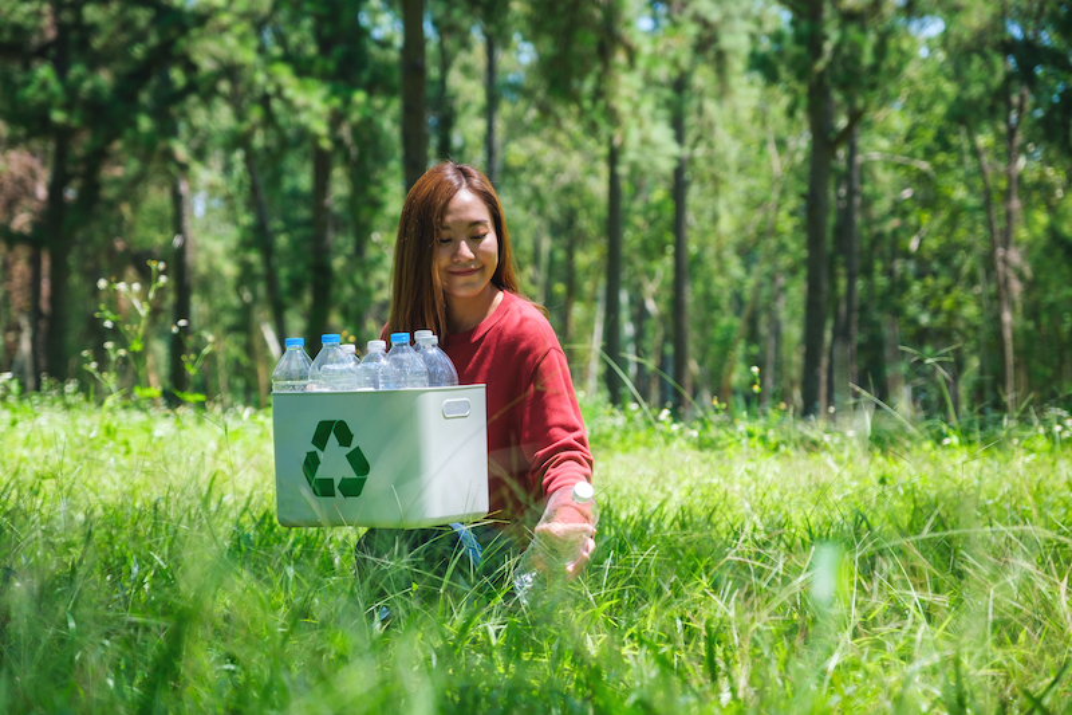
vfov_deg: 16.4
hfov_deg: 24.5
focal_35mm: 83
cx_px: 536
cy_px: 358
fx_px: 2471
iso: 160
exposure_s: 1/600
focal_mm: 55
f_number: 2.8
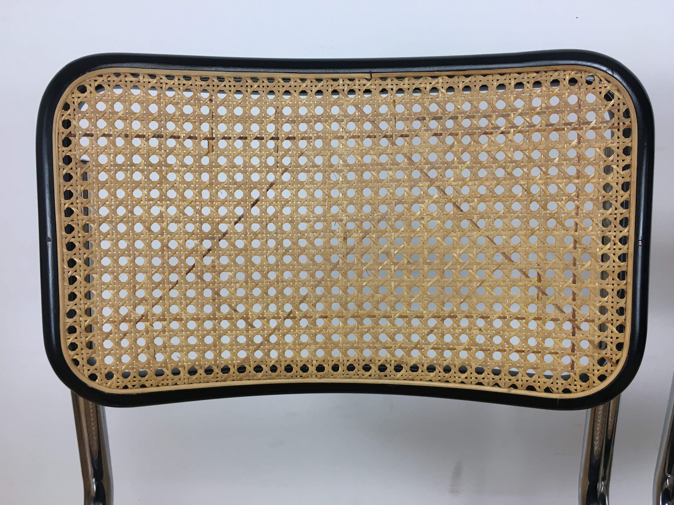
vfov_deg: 48.2
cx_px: 337
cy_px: 252
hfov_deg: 61.7
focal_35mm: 29
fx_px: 565
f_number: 2.2
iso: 32
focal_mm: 4.15
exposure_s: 1/33
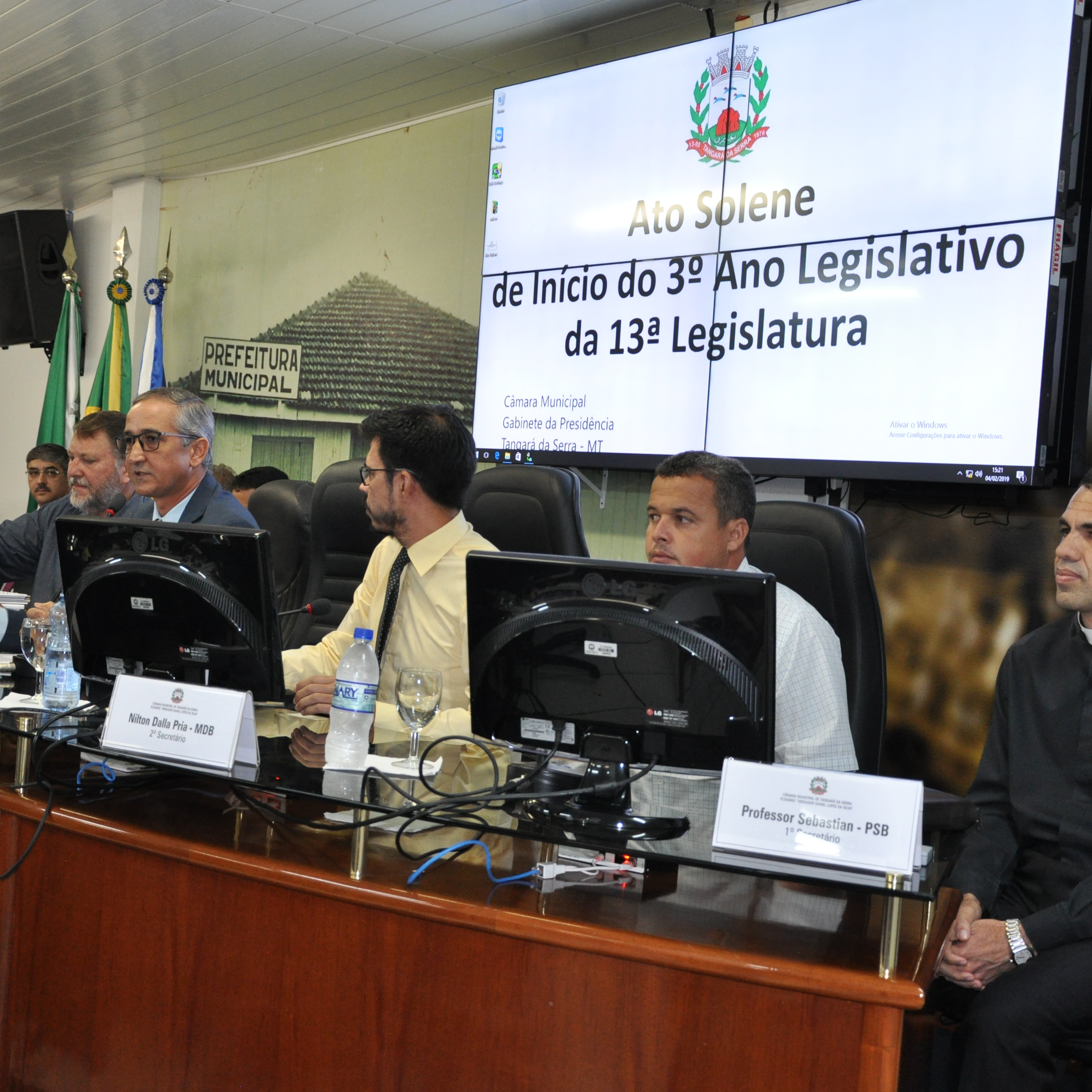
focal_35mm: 49
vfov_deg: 34.9
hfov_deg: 34.8
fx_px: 1736
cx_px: 443
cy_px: 543
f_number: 4
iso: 800
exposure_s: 1/80
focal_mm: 25
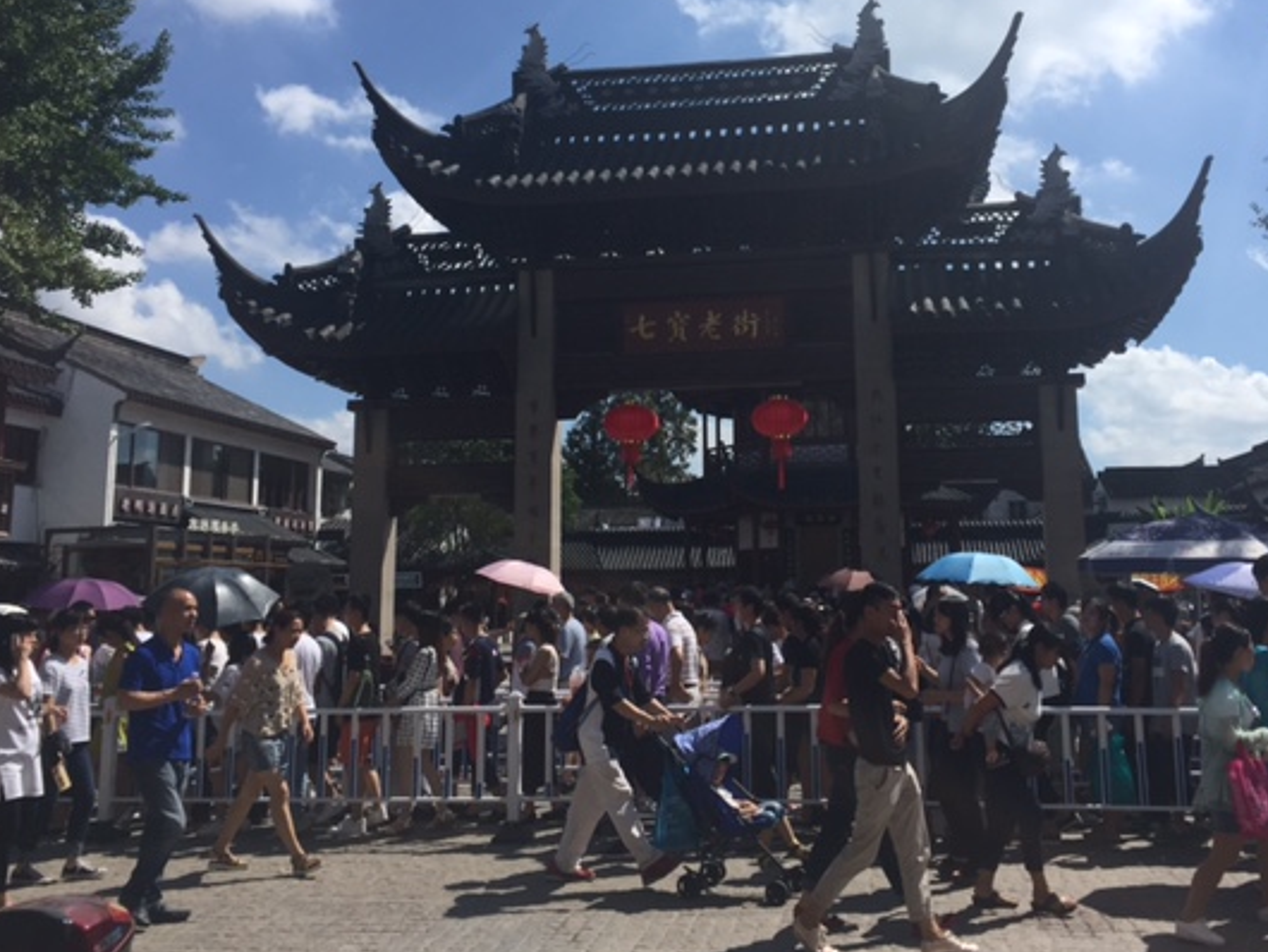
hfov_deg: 52.5
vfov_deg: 40.6
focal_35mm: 35
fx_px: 1283
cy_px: 390
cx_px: 711
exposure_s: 1/3300
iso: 32
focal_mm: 4.15
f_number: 2.2
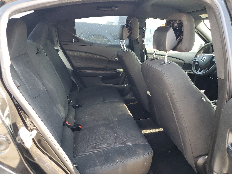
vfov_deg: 53.1
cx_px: 116
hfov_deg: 67.3
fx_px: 174
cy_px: 87
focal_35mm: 26
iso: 95
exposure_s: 1/120
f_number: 1.5
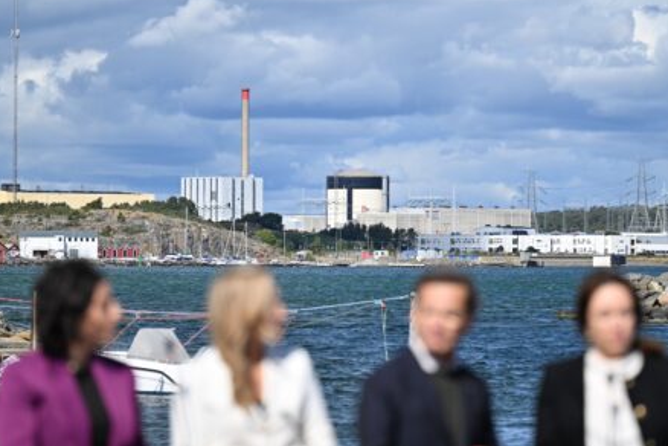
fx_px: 3562
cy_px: 221
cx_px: 339
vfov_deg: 7.2
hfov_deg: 10.7
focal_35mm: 192
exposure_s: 1/2000
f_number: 2.8
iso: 64
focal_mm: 125
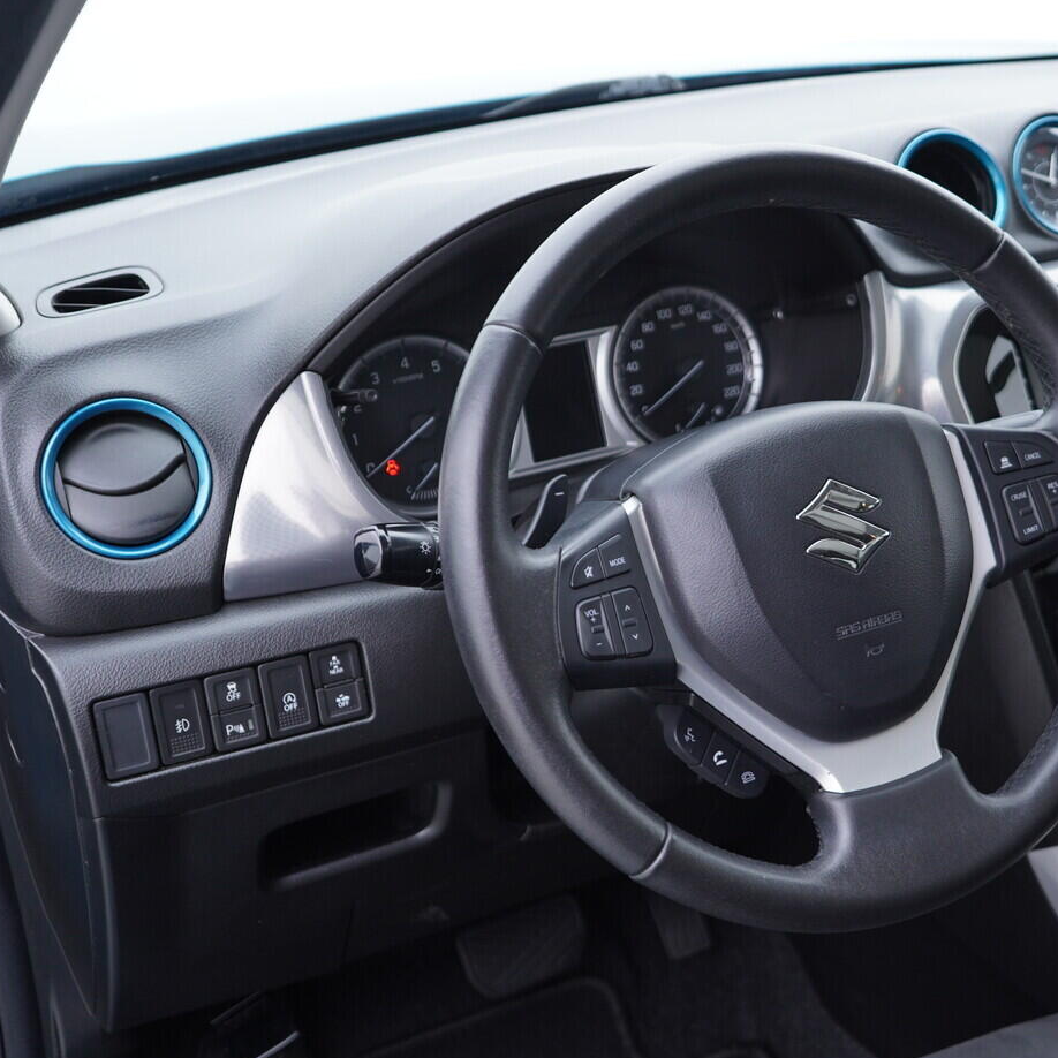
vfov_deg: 35.4
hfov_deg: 34.8
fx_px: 1660
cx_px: 747
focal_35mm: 48
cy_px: 531
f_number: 2.8
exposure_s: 1/40
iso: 200
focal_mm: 24
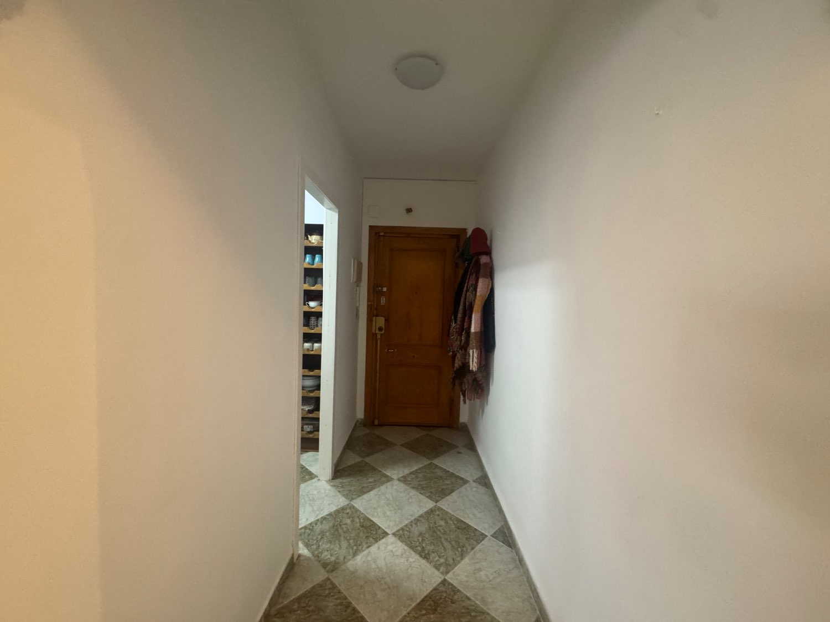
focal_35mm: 14
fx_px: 336
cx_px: 415
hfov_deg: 102.1
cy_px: 311
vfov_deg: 85.7
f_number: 2.2
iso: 640
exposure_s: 1/50
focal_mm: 2.22
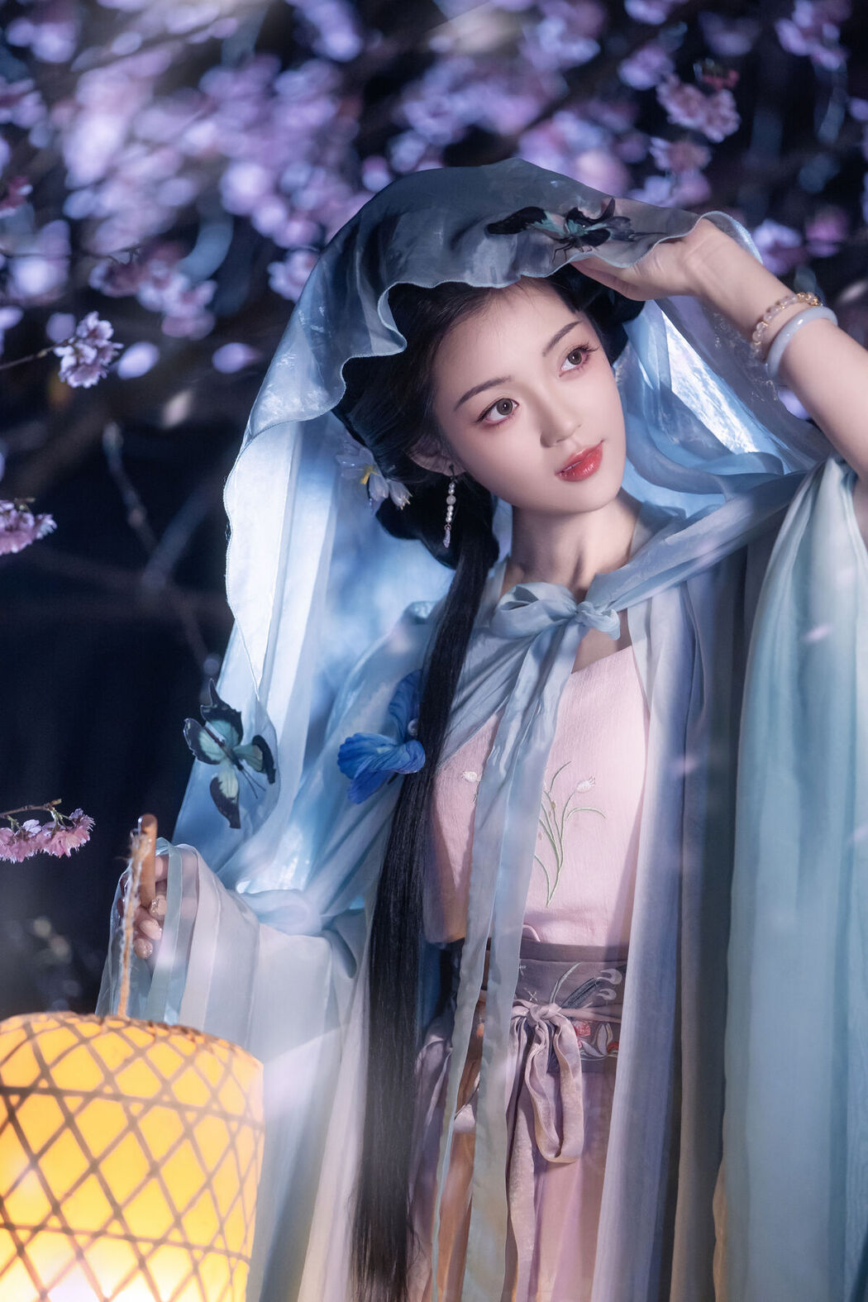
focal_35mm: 160
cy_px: 651
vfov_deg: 12.8
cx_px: 434
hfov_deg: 8.6
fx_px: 5786
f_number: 2.8
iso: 3200
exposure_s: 1/200
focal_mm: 160
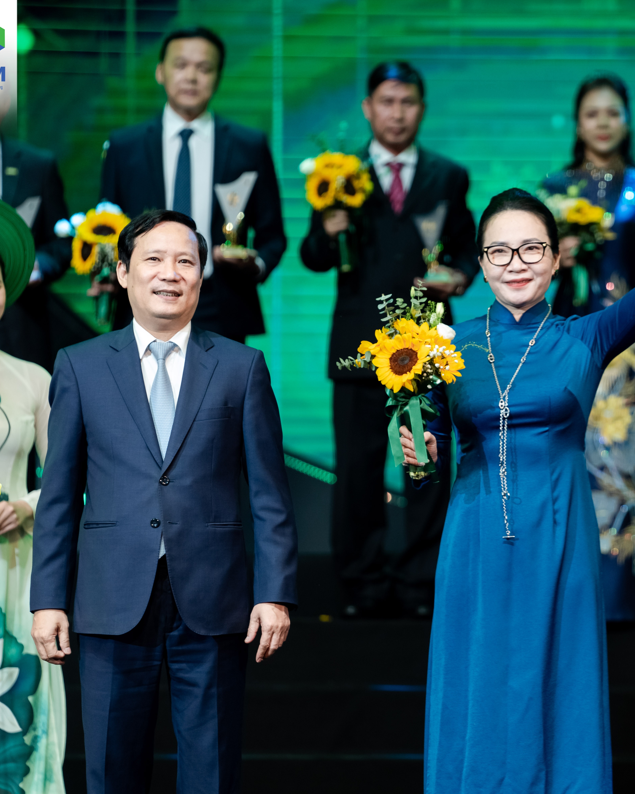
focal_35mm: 282
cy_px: 397
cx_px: 496
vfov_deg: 6.9
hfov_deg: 5.5
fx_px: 6625
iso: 1250
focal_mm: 200
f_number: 3.5
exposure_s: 1/320
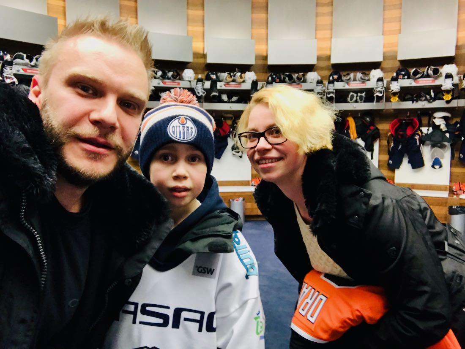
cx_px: 232
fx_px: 430
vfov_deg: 44.2
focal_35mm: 32
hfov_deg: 56.8
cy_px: 174
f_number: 2.2
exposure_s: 1/30
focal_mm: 2.87
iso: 100
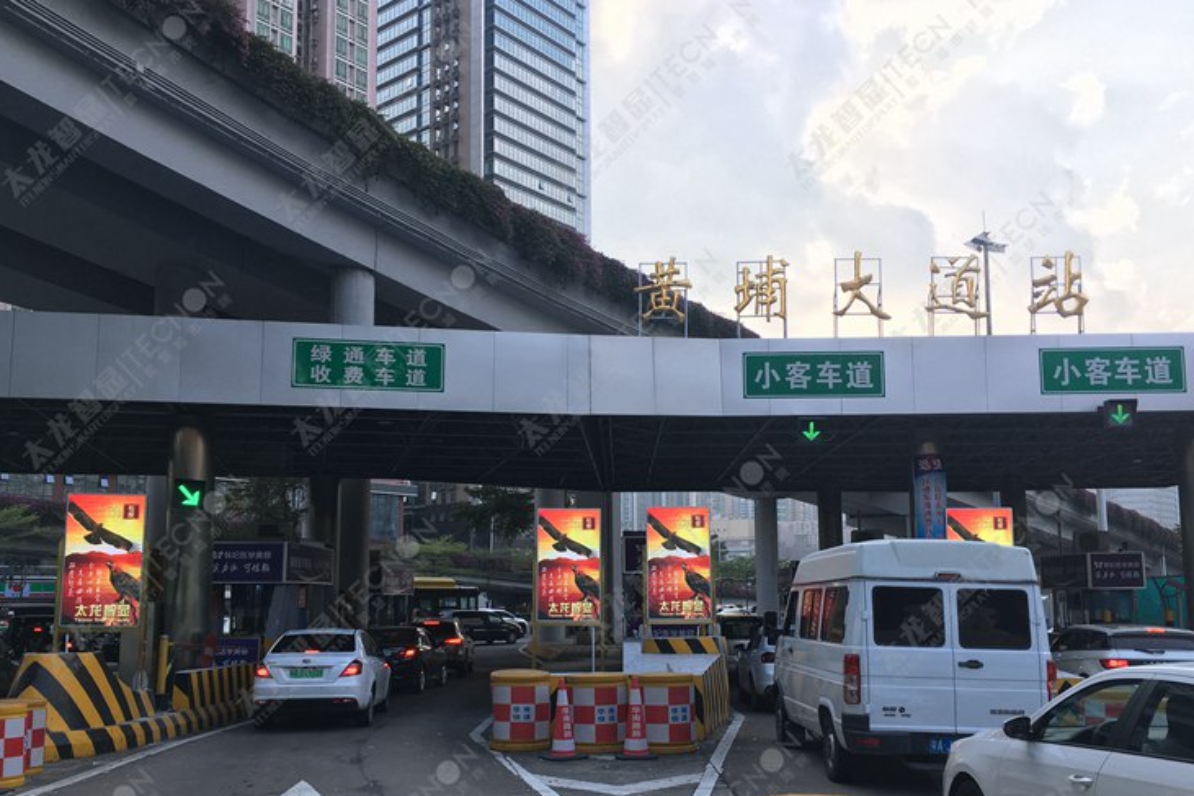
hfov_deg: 57.2
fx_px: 1094
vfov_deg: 39.8
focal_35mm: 33
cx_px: 595
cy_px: 463
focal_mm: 4.15
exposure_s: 1/375
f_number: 2.2
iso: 25
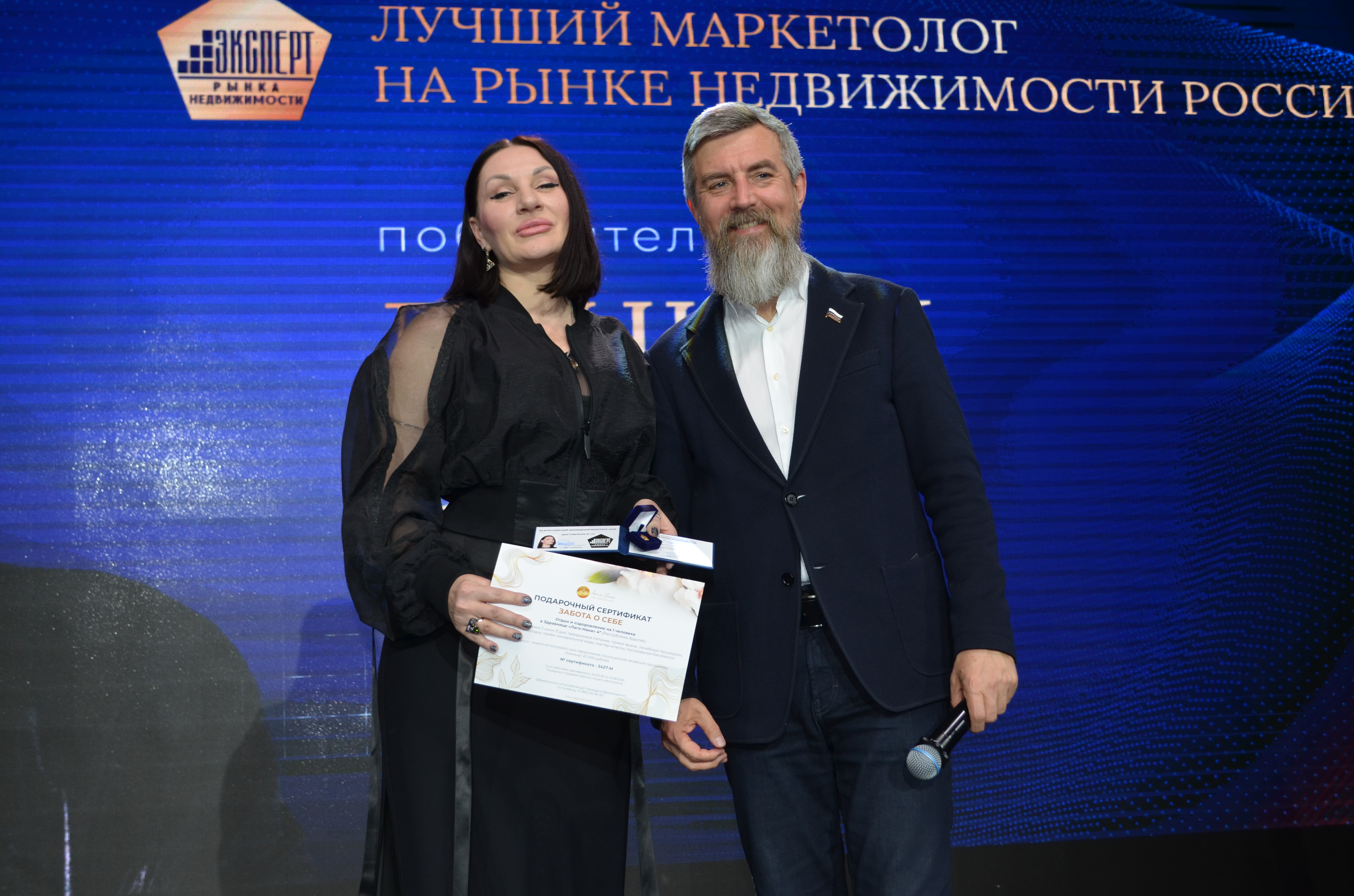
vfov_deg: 28.0
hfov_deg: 41.2
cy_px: 448
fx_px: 1802
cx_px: 677
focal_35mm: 48
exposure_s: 1/100
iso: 400
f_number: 4.8
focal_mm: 32
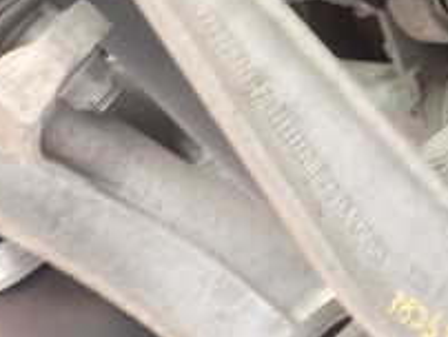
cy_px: 42
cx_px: 526
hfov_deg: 20.7
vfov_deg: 16.4
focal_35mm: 89
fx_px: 1153
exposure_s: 1/30
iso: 200
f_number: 2.3
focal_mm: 5.4
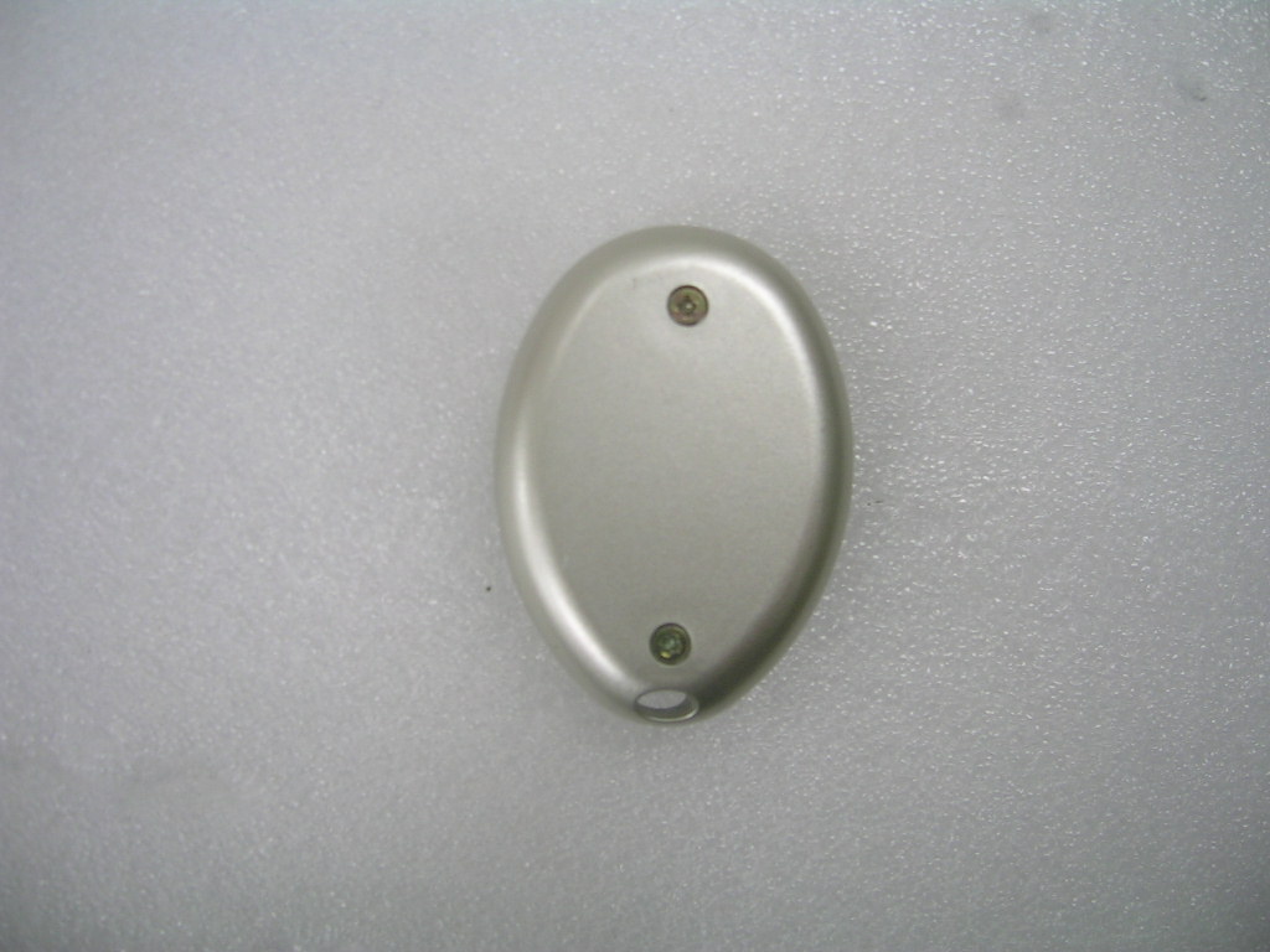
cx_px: 635
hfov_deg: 52.6
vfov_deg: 40.7
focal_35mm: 35
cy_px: 476
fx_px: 1284
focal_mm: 5.4
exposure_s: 1/13.2
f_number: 2.8
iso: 50
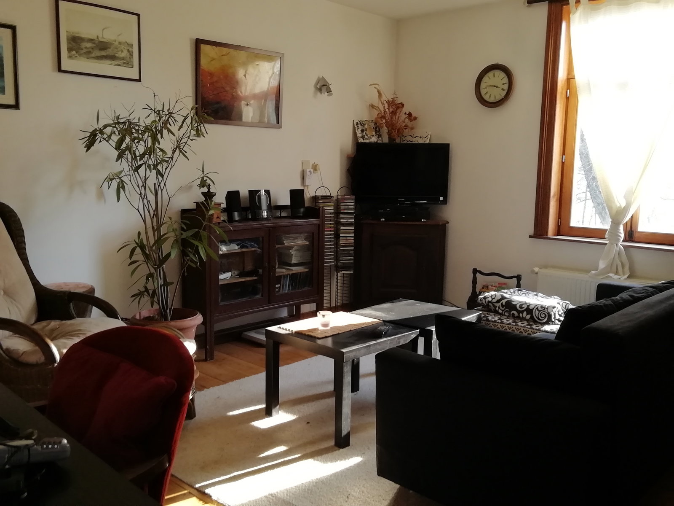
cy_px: 253
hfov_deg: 56.8
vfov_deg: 44.2
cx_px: 337
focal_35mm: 32
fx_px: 623
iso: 100
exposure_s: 1/50
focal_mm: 3.21
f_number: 2.2
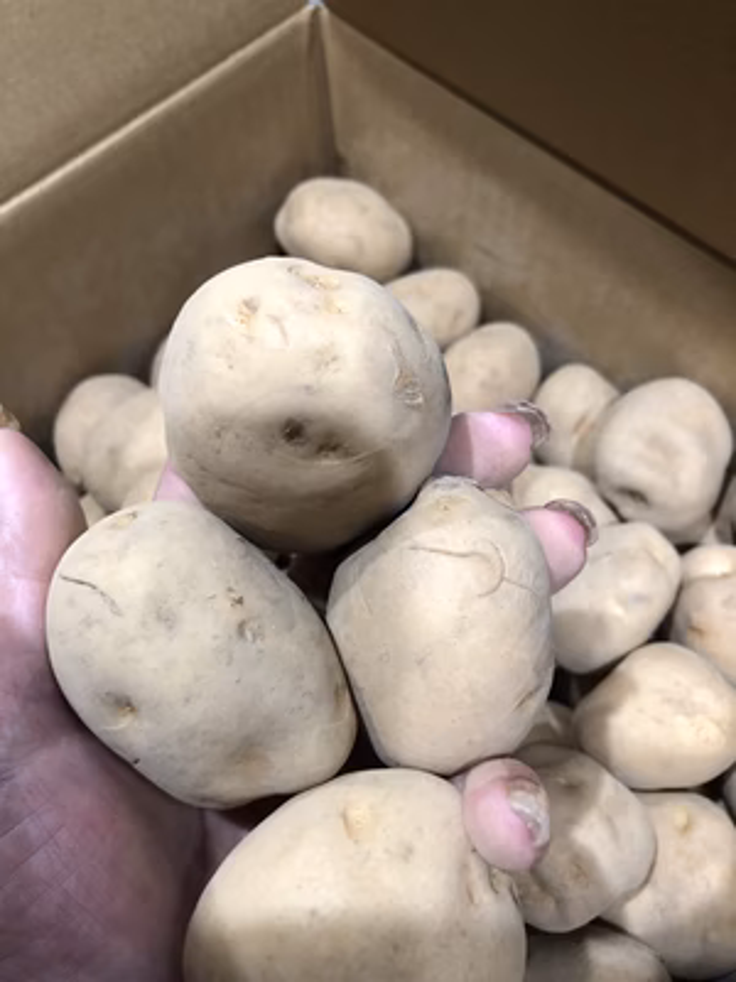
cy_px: 491
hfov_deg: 49.7
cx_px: 368
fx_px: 794
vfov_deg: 63.4
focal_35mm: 28
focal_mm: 3.99
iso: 50
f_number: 1.8
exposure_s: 1/15
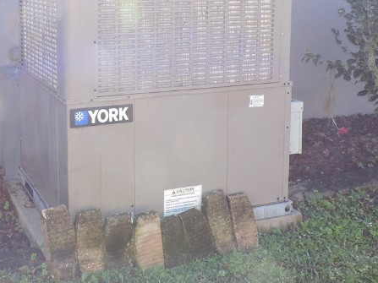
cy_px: 53
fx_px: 600
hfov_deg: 34.6
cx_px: 122
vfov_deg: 26.0
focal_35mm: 55
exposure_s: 1/200
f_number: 3
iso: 100
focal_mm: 4.3
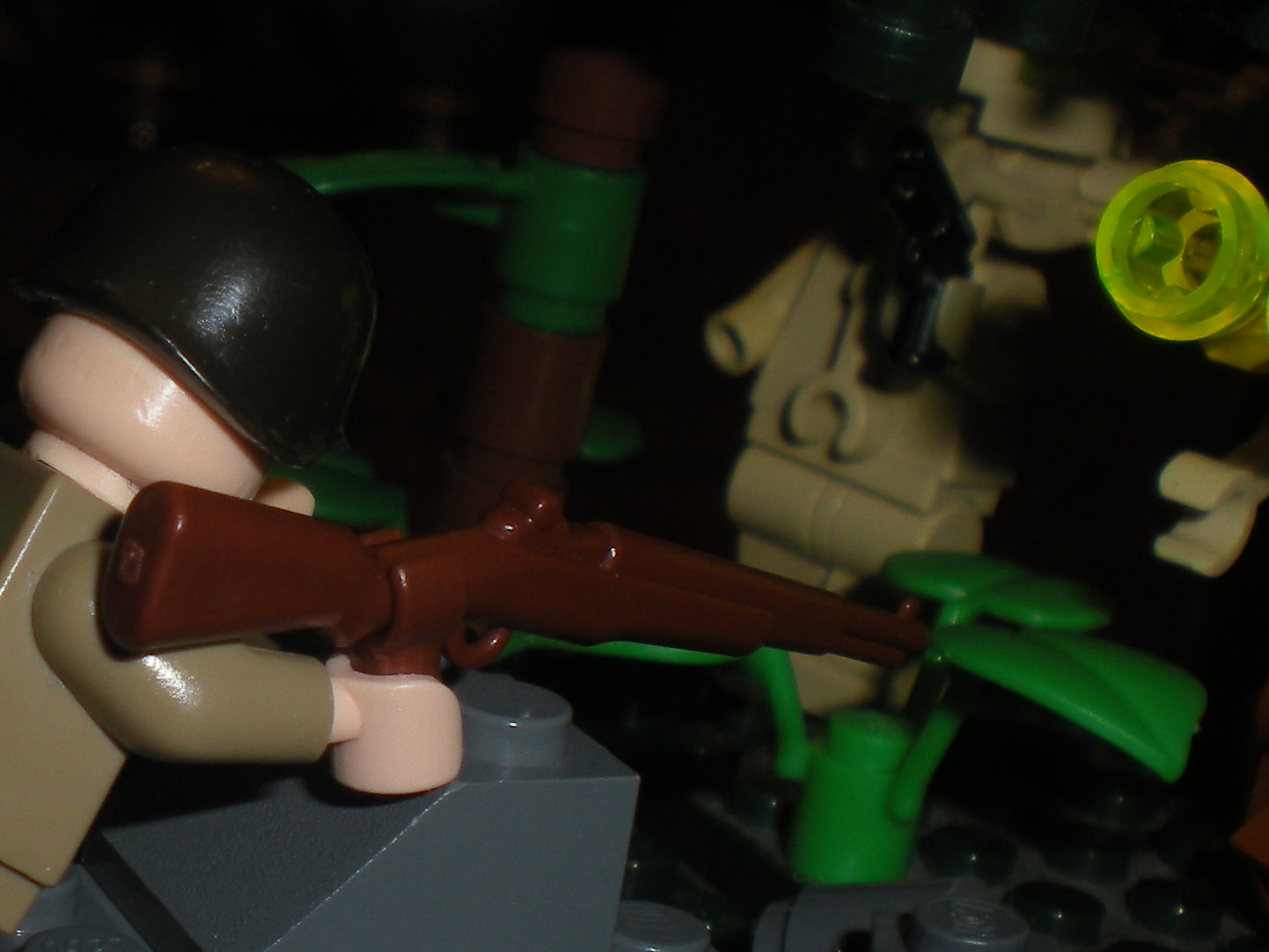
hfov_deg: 22.1
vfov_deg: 17.1
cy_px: 686
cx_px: 77
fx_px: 3153
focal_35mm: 86
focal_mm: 6.3
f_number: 4.6
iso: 64
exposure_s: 1/60
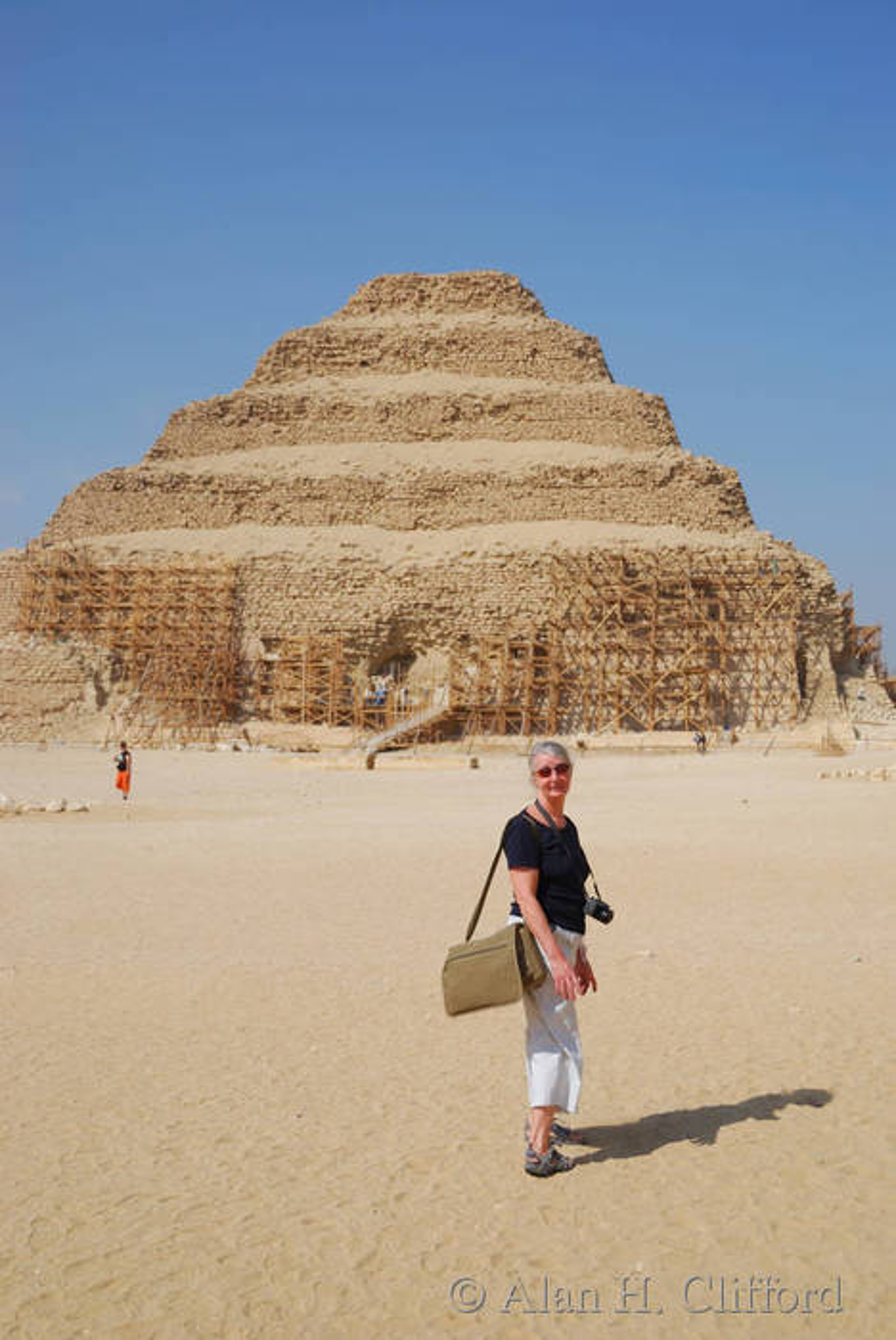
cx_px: 448
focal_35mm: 44
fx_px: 1621
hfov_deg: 30.9
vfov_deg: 44.9
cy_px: 670
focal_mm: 29
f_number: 4.2
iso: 100
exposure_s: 1/1250
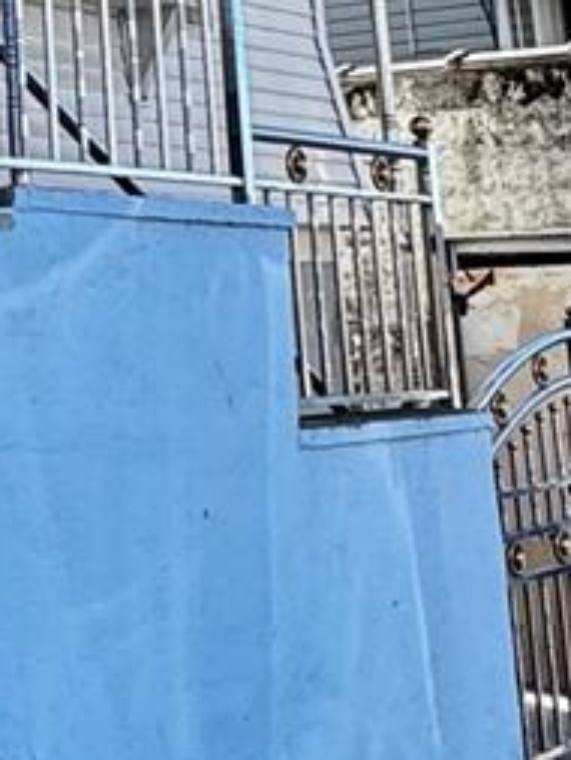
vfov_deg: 21.6
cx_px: -325
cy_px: -120
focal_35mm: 85
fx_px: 1868
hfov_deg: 15.8
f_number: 2.2
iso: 40
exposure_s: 1/290
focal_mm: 2.22
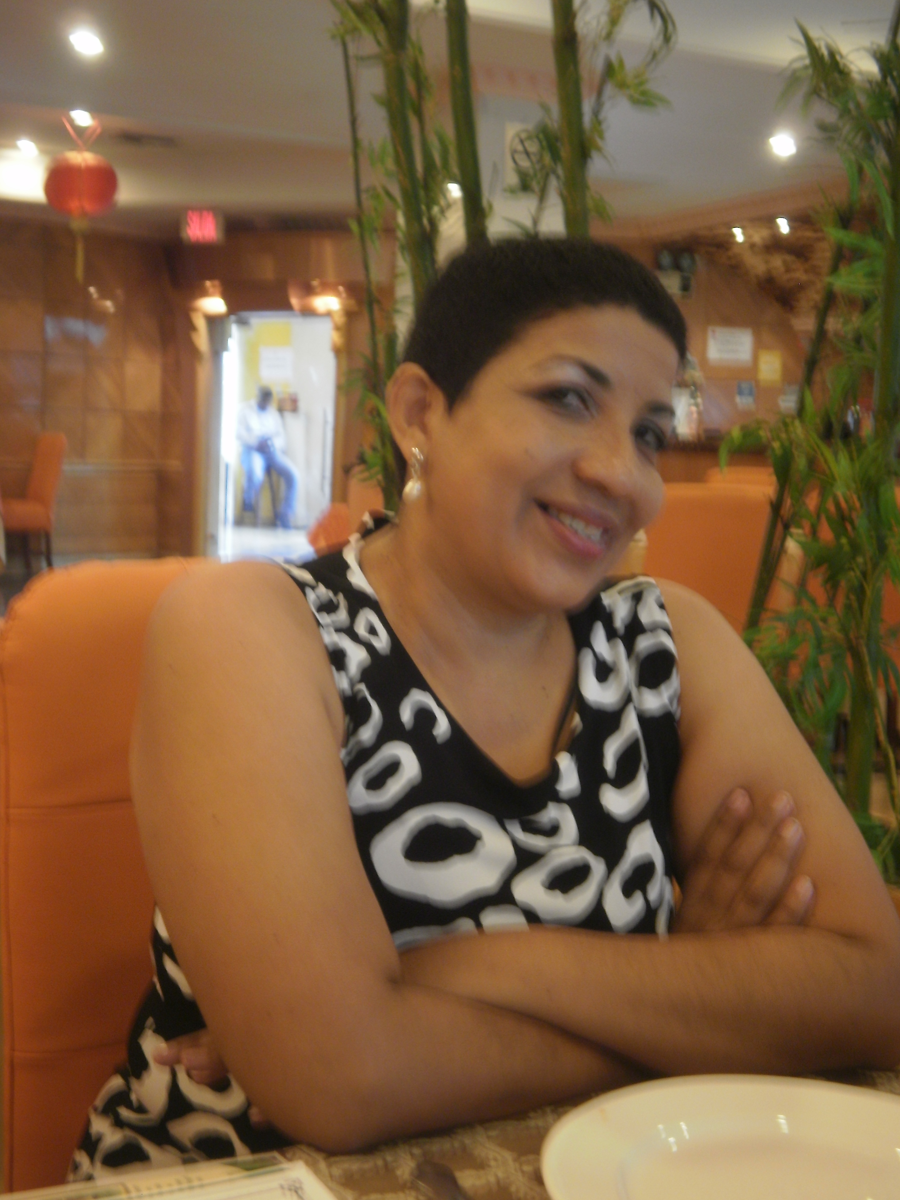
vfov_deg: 42.9
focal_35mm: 44
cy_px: 611
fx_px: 1525
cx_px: 458
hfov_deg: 32.9
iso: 125
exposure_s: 1/5
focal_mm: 7.61
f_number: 3.4
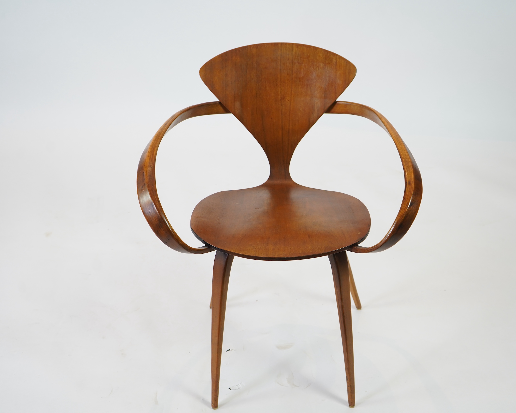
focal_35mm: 49
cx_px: 284
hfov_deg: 38.0
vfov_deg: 30.8
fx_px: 748
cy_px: 209
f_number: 4.5
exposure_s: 1/100
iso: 640
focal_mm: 43
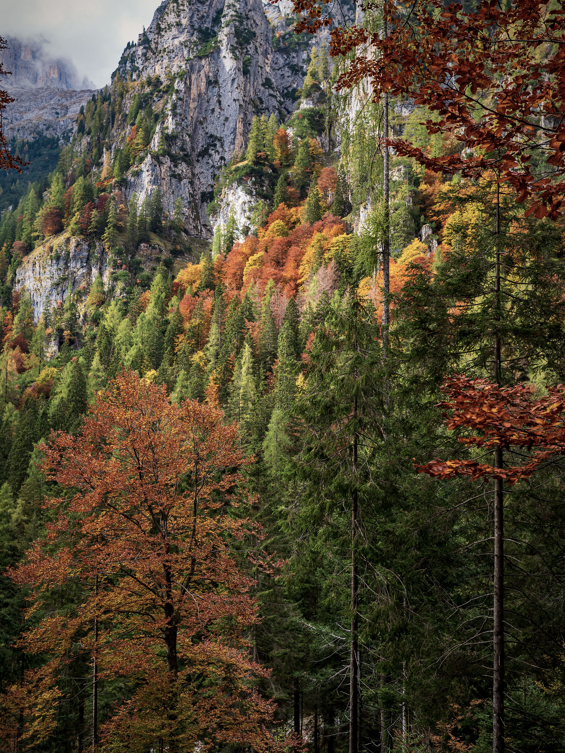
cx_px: 282
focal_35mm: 40
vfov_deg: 46.8
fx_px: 871
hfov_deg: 36.0
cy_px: 376
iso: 200
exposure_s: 1/100
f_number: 4
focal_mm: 20
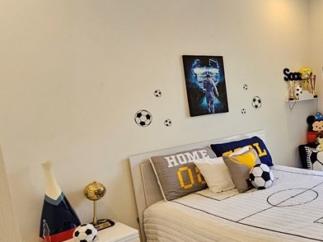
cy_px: 131
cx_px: 330
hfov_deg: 44.8
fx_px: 317
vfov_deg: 41.8
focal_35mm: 34
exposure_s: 1/60
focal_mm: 2.2
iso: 125
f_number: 2.2
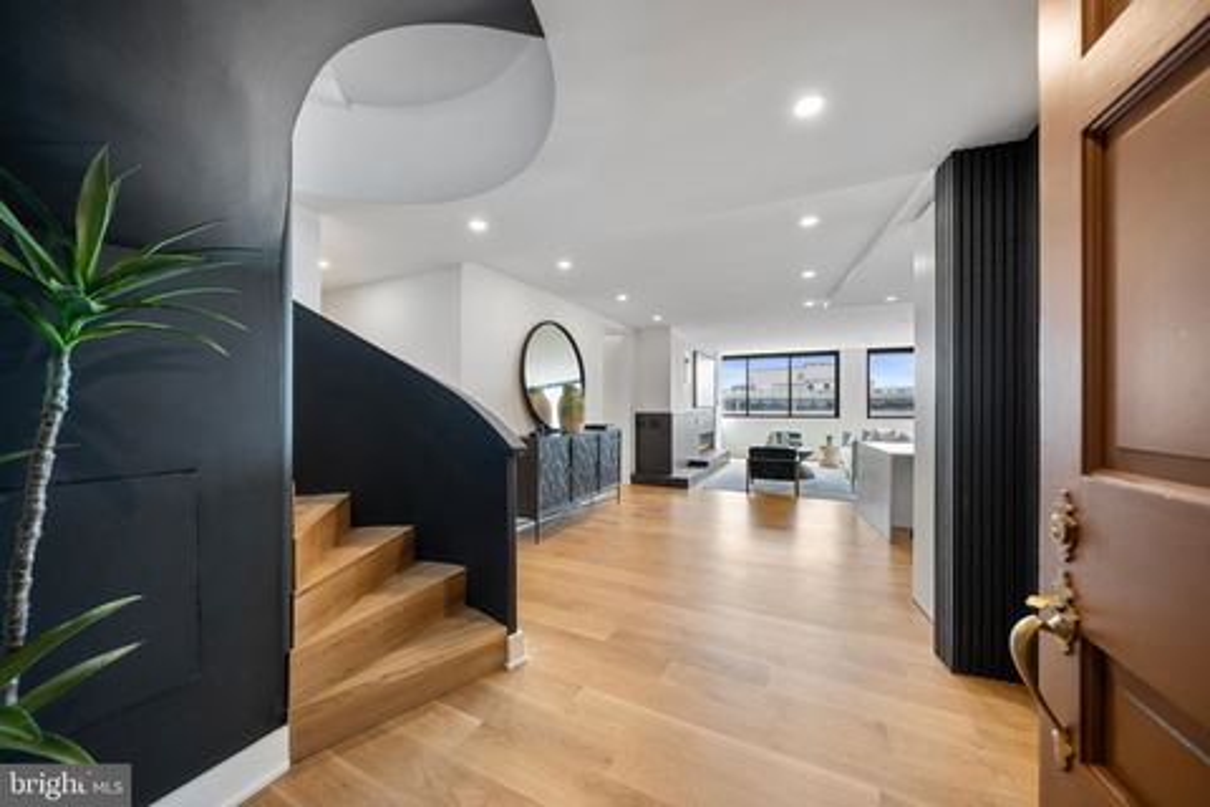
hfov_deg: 112.6
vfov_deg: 90.0
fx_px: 403
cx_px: 605
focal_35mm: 12
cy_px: 404
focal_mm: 12
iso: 800
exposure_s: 1/2000
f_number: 4
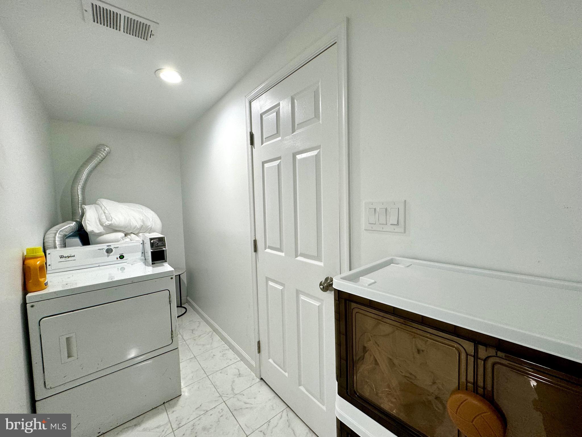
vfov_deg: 85.7
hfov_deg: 102.1
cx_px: 291
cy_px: 218
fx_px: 235
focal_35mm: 14
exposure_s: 1/120
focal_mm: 2.22
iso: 160
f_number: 2.2
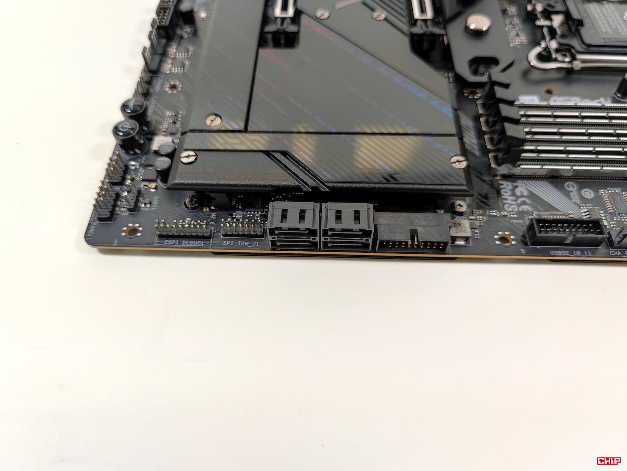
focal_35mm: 24
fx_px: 435
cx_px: 314
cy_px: 236
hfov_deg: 71.6
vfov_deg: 56.8
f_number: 1.85
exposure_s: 1/33
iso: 94
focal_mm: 6.78
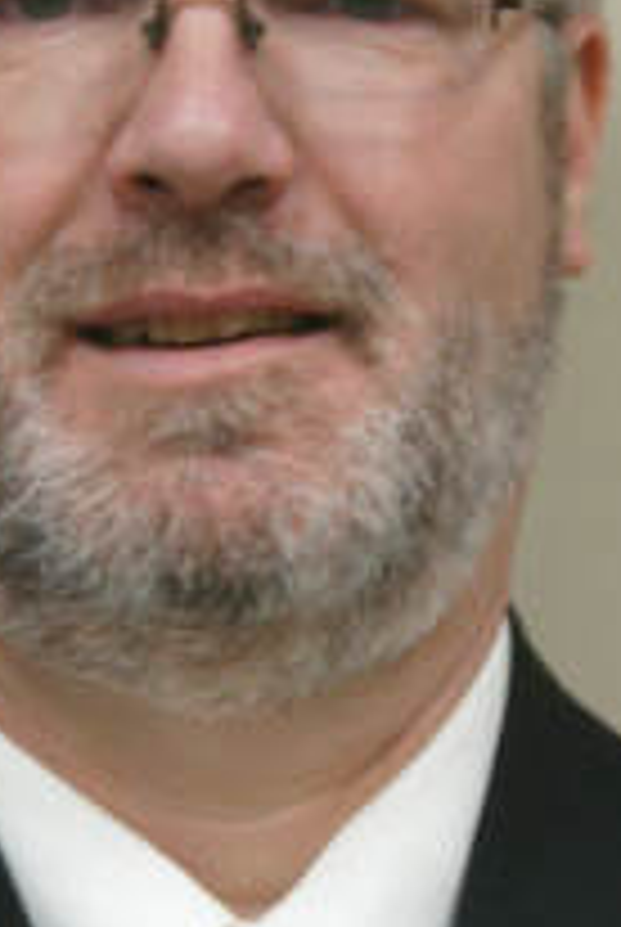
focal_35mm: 229
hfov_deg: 6.0
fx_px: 5905
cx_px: 212
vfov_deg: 9.0
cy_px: 162
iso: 800
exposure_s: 1/30
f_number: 5.6
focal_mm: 70
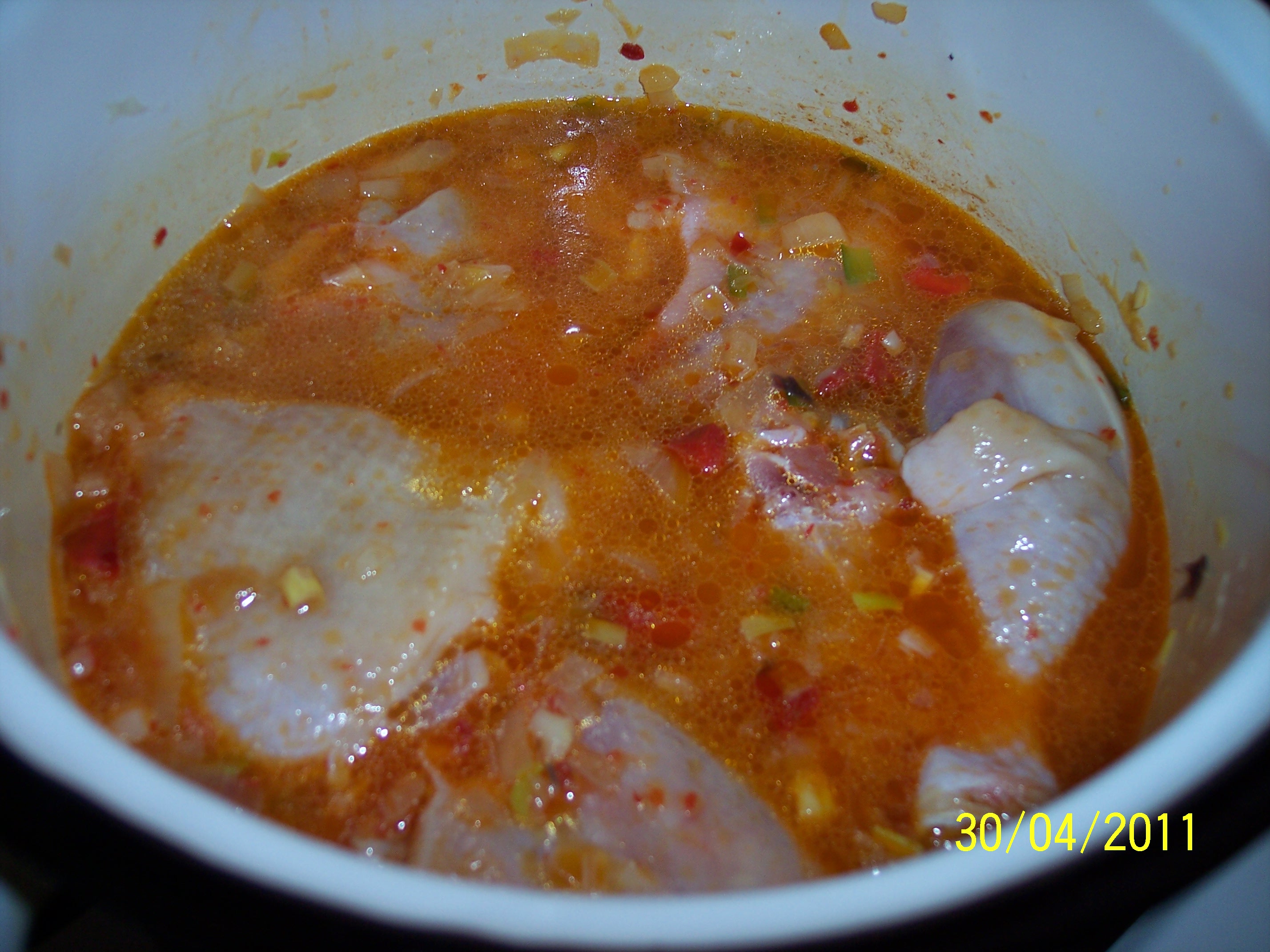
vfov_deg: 36.8
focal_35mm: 39
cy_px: 476
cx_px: 635
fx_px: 1431
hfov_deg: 47.9
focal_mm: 8
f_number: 2.8
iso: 100
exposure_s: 1/60
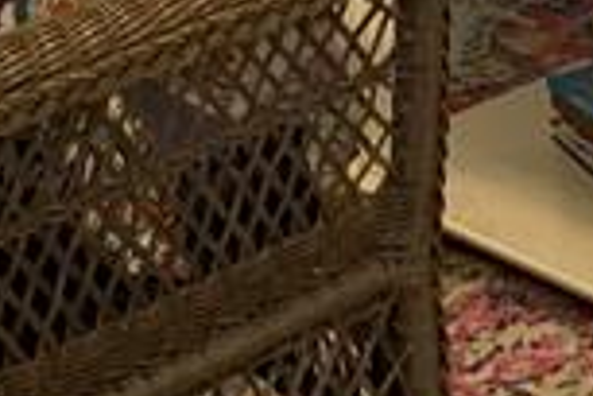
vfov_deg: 6.6
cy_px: -978
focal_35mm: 181
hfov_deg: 11.3
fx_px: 2981
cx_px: 531
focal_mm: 4.25
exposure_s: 1/60
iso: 160
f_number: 1.8
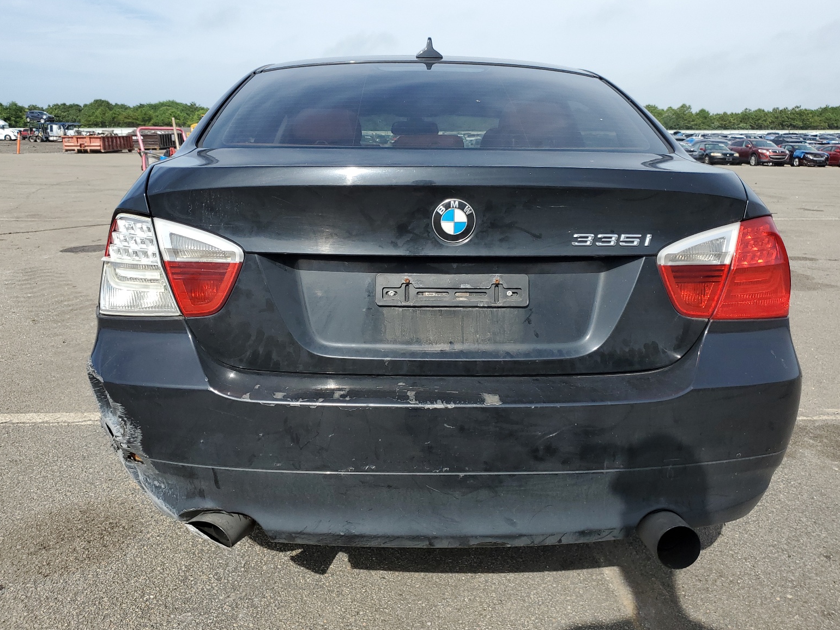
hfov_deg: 65.3
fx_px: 655
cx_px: 431
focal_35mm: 27
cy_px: 322
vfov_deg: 51.4
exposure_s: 1/3333
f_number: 1.5
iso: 50
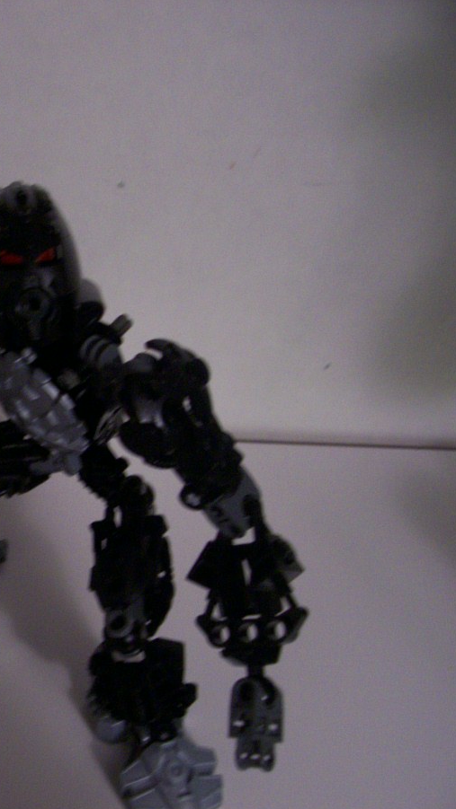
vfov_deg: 41.3
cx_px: -42
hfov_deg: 22.6
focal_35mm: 50
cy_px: 408
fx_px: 1074
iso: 160
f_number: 2.7
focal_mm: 5.6
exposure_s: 1/8
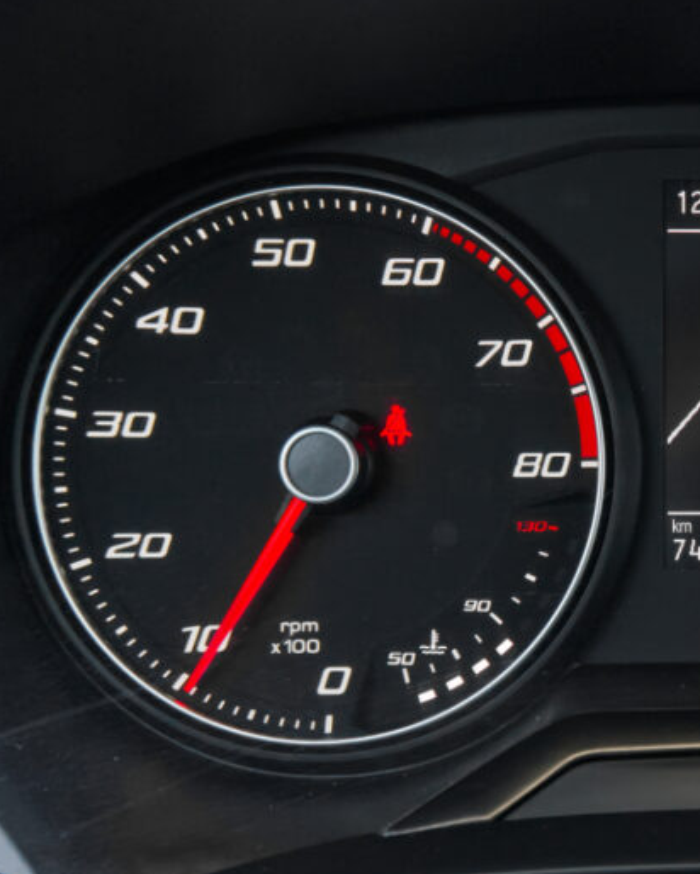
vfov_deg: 33.5
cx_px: 807
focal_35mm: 56
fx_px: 1450
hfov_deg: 24.9
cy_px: 529
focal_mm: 19.7
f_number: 9
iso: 2000
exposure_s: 1/160
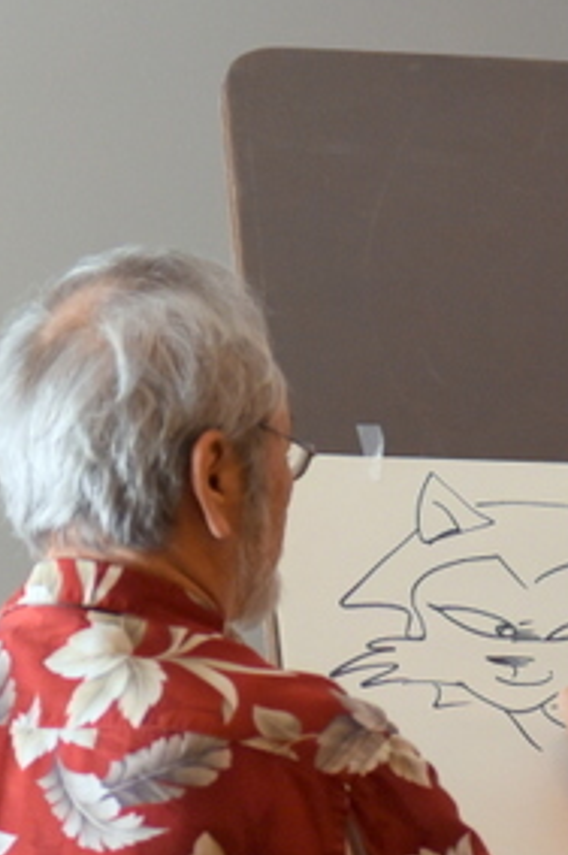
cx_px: 211
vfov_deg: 17.7
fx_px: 2681
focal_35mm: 113
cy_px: 846
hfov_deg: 12.1
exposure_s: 1/500
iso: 1600
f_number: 2.8
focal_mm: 50
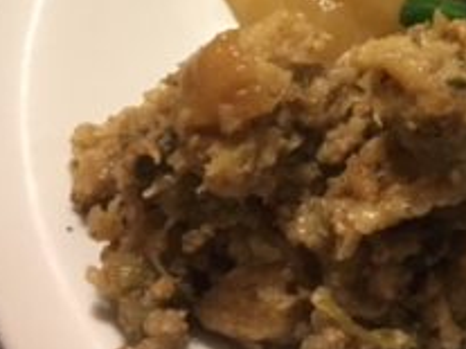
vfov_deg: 17.1
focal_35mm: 84
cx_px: 516
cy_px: -2
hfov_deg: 22.0
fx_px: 1130
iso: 250
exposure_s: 1/15
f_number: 2.2
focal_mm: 4.15
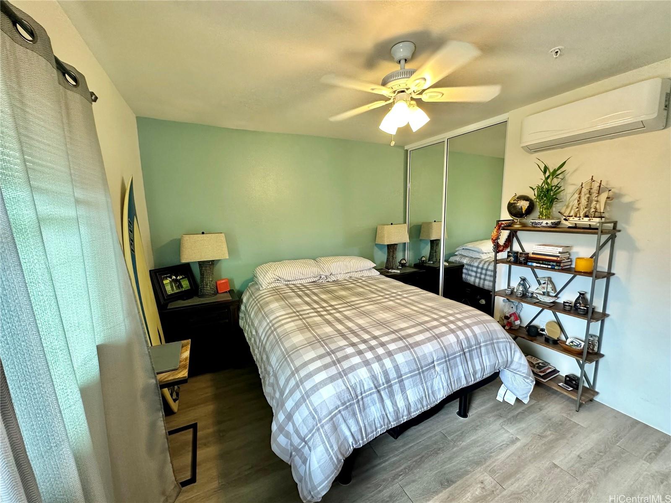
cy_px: 252
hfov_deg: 102.1
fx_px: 271
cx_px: 336
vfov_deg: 85.7
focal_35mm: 14
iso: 200
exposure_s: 1/60
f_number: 2.2
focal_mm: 2.22
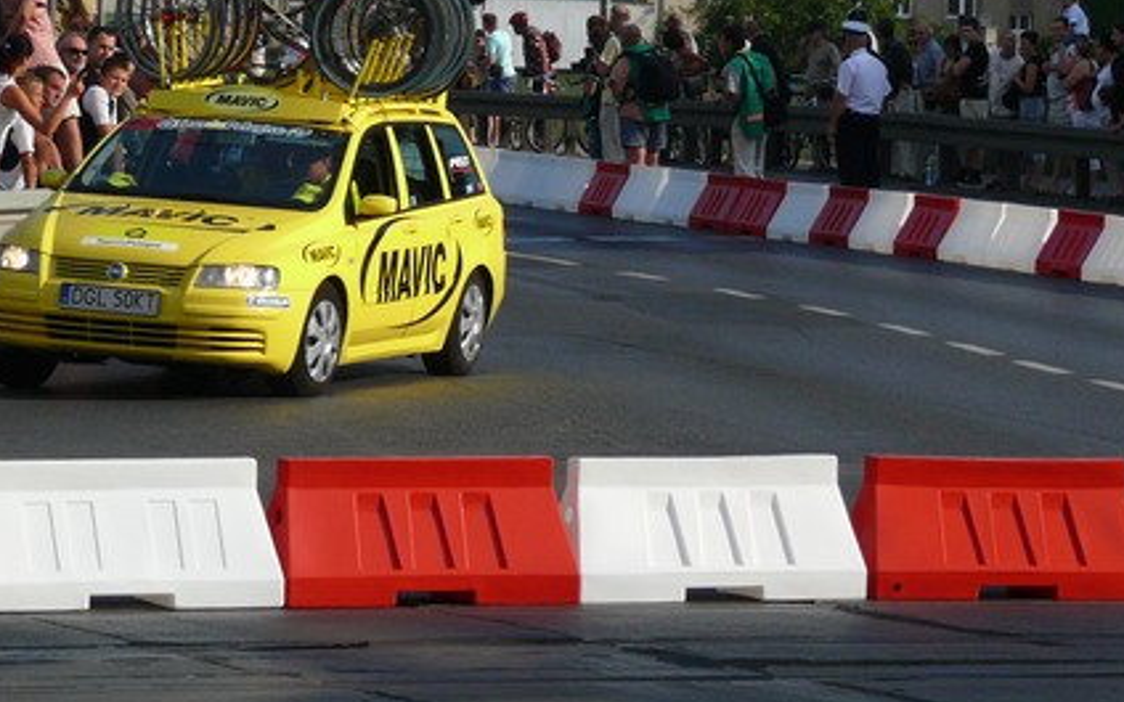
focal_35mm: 225
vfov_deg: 5.8
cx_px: 350
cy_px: 132
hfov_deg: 9.3
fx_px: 6892
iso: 100
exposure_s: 1/500
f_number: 3.6
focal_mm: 25.3
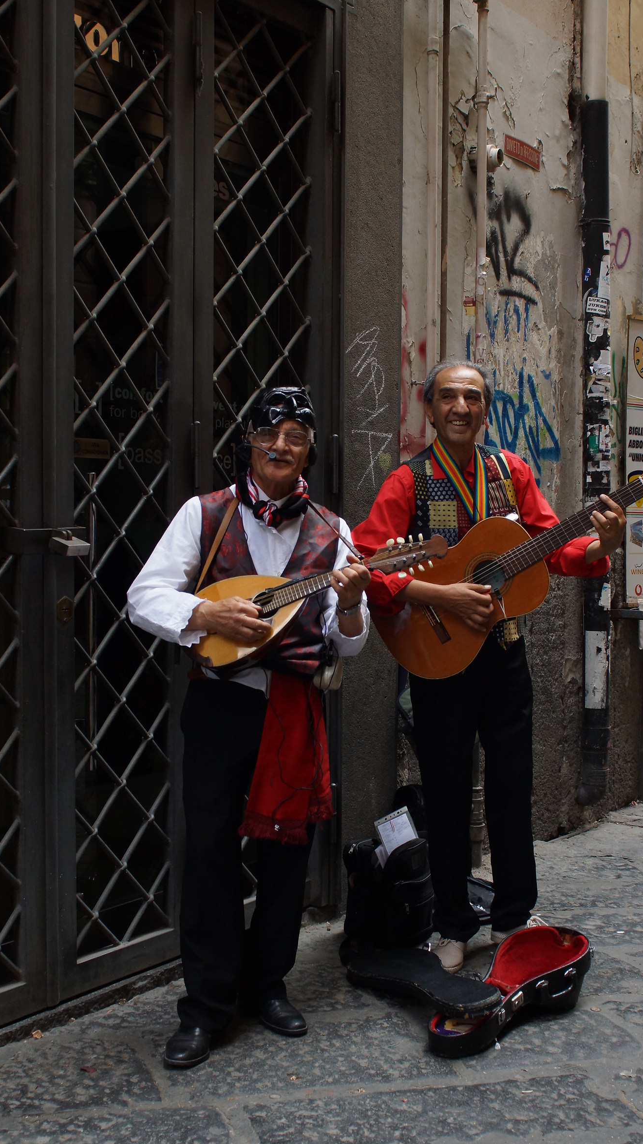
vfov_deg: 45.5
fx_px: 1364
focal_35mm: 45
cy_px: 575
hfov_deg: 26.5
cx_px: 341
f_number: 6.3
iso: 500
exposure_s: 1/250
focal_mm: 28
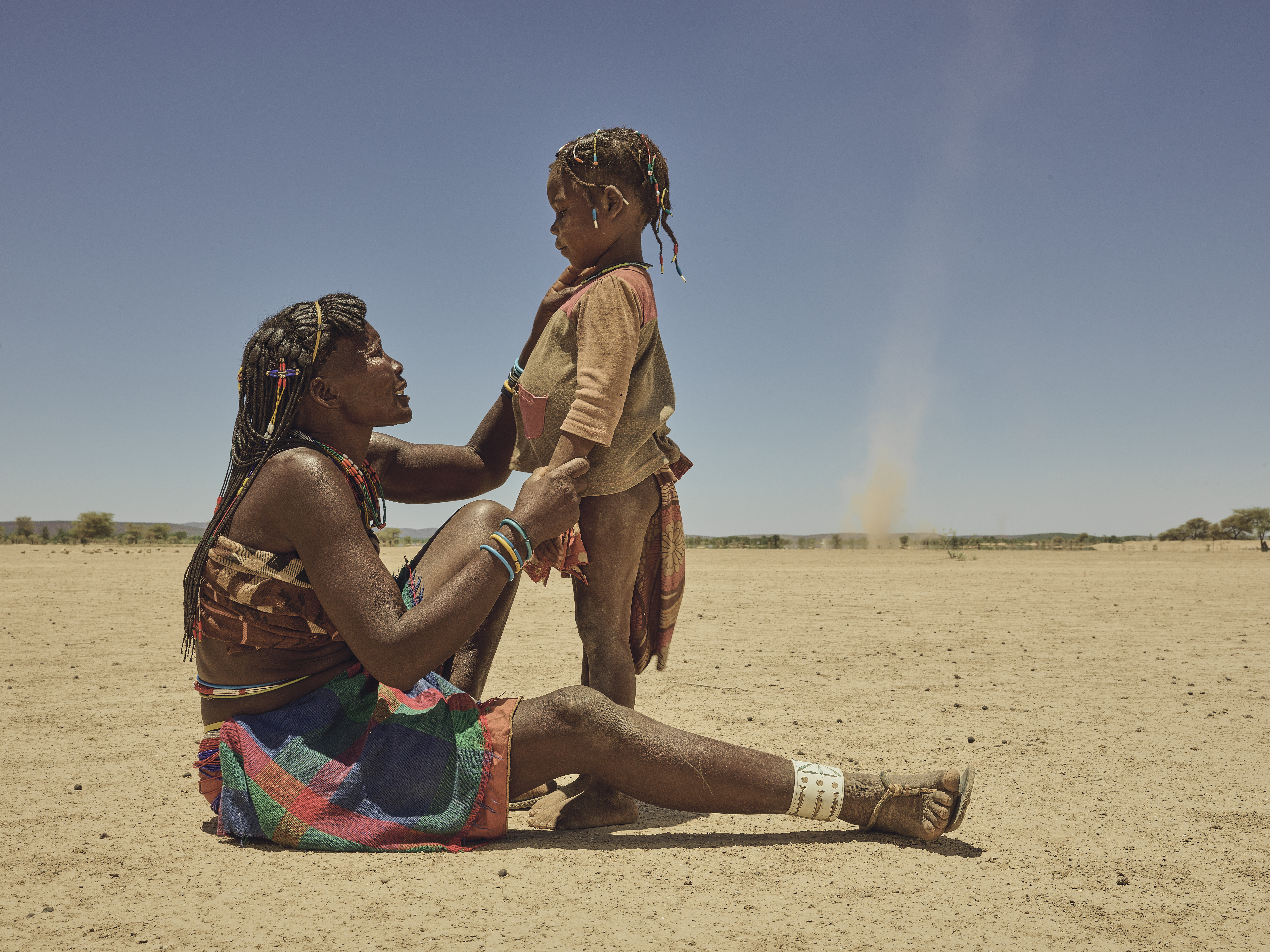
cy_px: 476
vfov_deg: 36.8
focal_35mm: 39
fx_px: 1430
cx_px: 635
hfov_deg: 47.9
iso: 100
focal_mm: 50
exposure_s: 1/125
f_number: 19
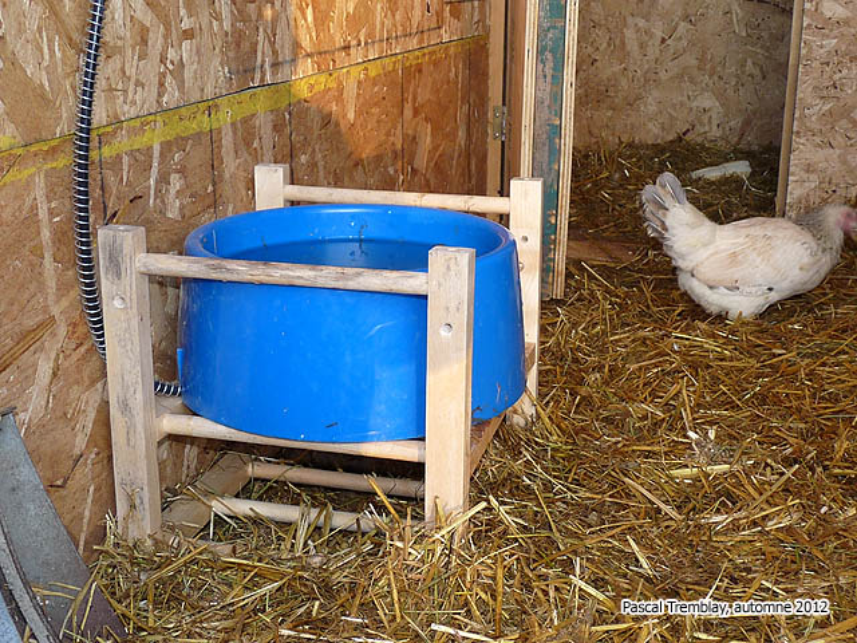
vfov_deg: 30.3
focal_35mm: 48
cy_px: 322
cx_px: 428
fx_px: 1188
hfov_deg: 39.7
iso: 100
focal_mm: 4.8
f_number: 2.8
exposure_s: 1/30
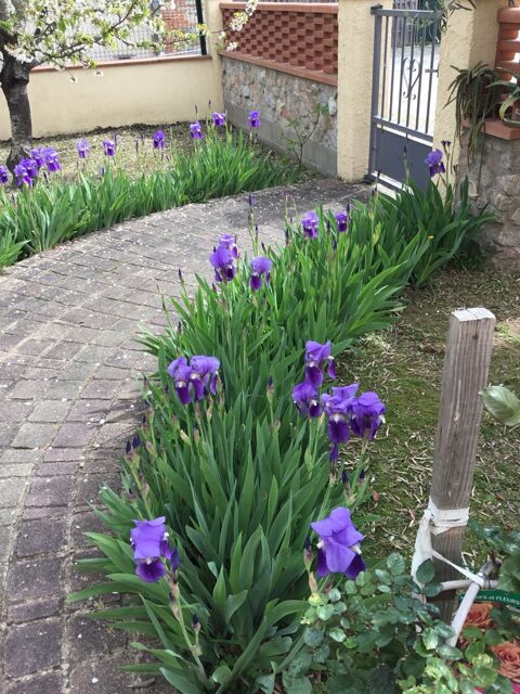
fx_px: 621
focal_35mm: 31
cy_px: 347
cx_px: 260
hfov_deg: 45.4
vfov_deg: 58.4
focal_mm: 3.3
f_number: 2.4
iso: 25
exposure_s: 1/205
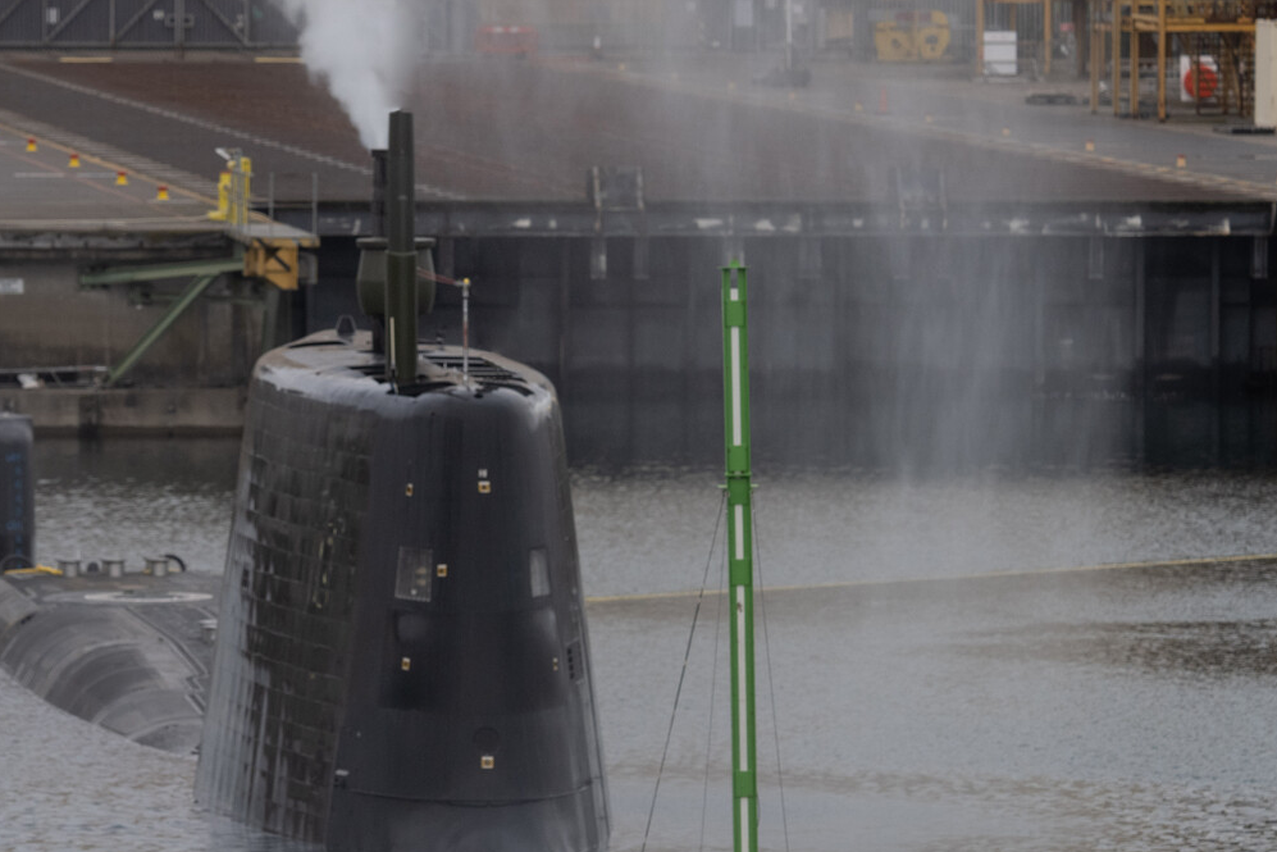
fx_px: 14225
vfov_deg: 3.4
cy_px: 462
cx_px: 394
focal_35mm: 401
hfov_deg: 5.1
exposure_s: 1/80
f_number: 6.3
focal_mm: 200
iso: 400
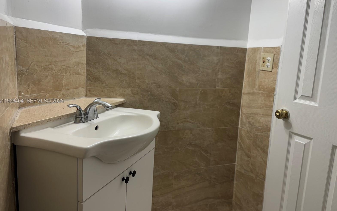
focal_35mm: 28
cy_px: 101
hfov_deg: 66.5
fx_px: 257
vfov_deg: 44.5
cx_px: 168
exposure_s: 1/122
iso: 32
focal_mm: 5.96
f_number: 1.6
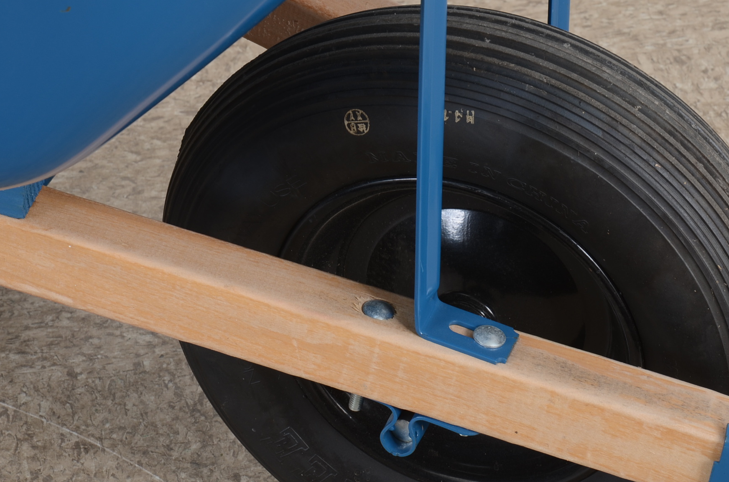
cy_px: 288
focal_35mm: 195
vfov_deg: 7.0
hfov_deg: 10.6
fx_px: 3940
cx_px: 469
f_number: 13
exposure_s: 1/125
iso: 125
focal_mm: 92
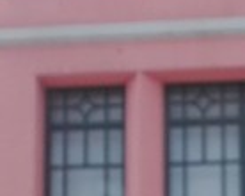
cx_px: 355
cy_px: 504
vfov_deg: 7.7
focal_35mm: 184
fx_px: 1332
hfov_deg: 10.2
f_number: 2
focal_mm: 3.79
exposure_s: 1/721
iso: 100
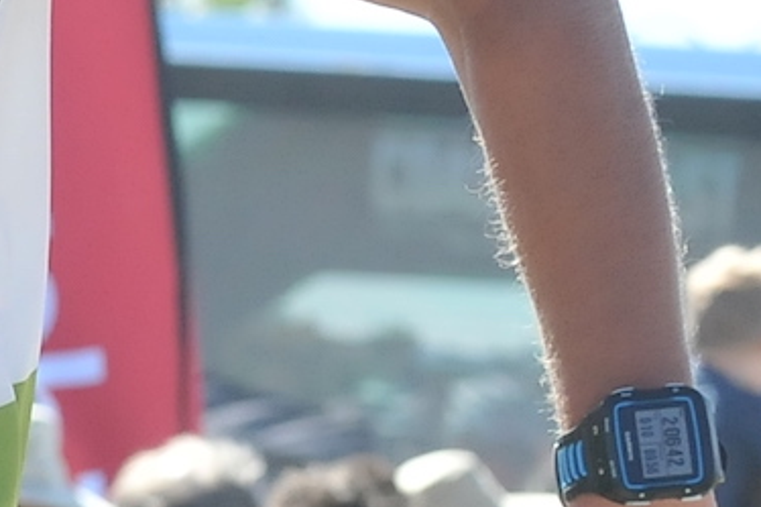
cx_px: -435
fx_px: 13205
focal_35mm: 625
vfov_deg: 2.2
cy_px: 163
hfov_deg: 3.3
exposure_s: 1/1000
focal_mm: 78
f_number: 5.6
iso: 800
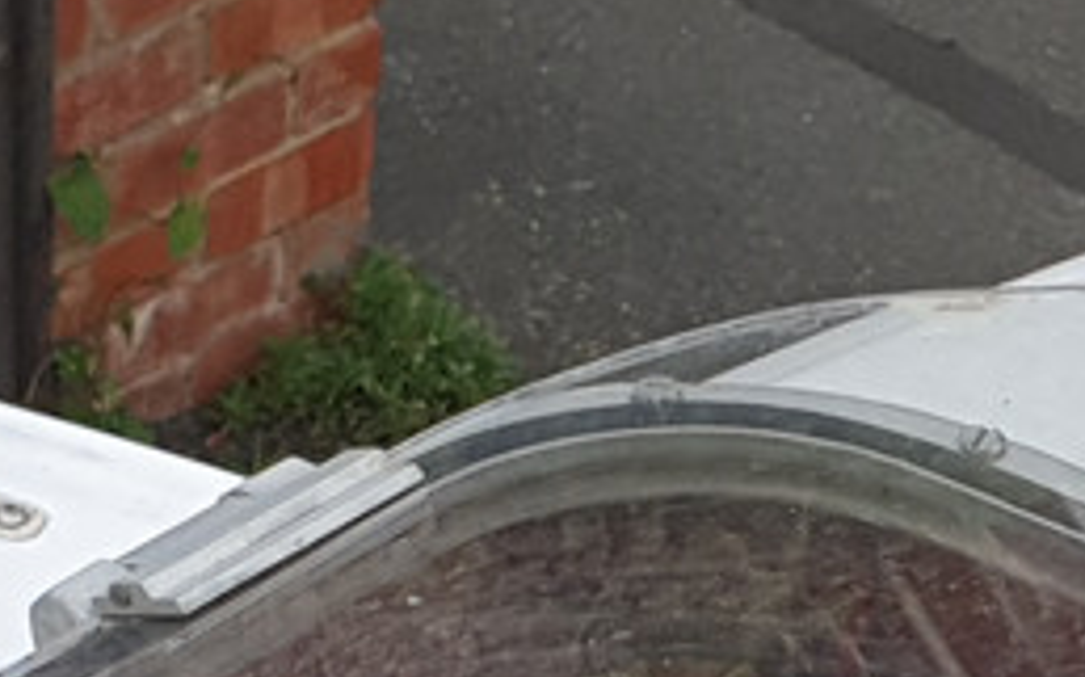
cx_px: 839
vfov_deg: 10.6
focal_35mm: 114
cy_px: 1312
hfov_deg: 18.2
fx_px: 3369
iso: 50
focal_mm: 4.3
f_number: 2.4
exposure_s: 1/608
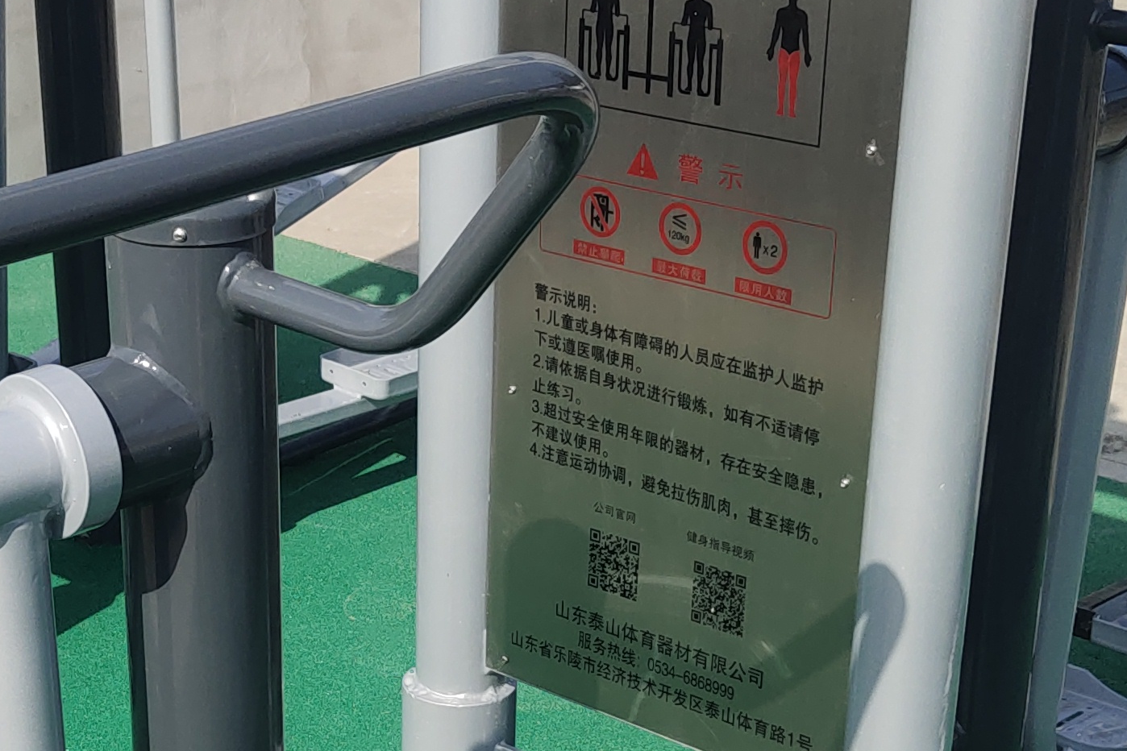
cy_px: 705
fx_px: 2817
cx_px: 303
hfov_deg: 22.4
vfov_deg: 15.0
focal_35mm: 90
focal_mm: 4.35
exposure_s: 1/2313
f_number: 1.79
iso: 50
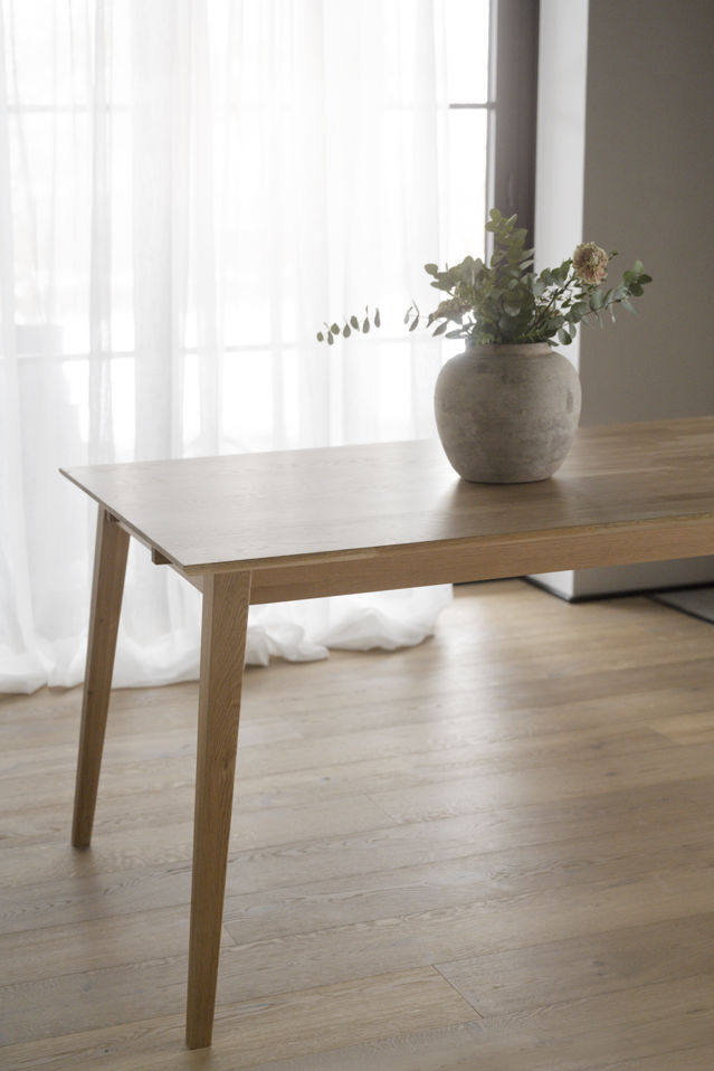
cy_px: 536
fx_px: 1517
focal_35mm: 51
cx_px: 357
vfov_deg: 38.9
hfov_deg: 26.5
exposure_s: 1/80
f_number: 4
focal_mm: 51
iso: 2000
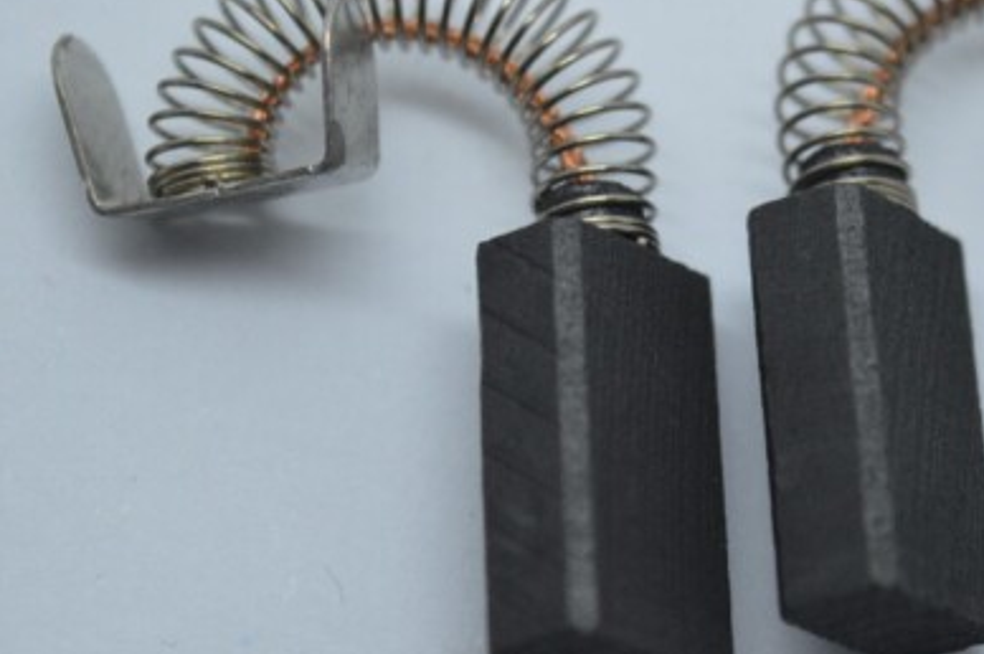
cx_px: 725
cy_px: 224
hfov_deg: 13.4
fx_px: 4176
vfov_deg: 9.0
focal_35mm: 153
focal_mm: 55
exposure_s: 1/100
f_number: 5.6
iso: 400
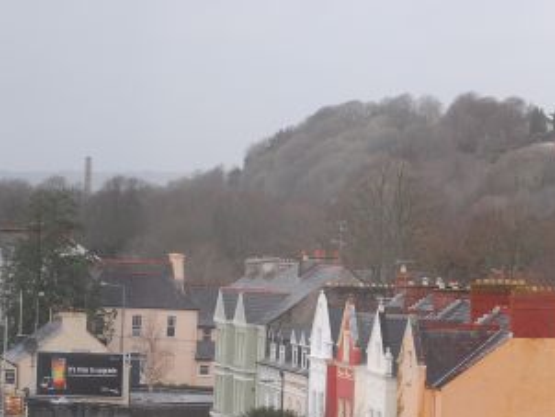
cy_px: 378
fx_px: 3434
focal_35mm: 214
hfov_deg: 9.2
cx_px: 338
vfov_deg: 6.9
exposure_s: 1/30
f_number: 5.6
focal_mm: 70
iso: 200
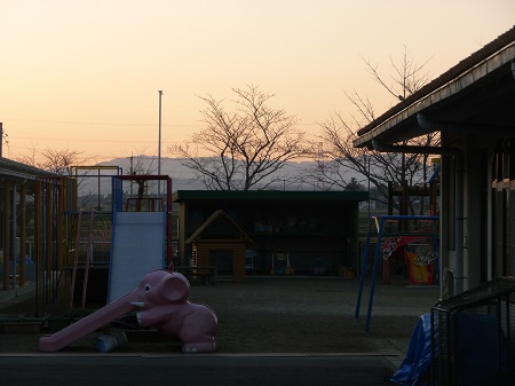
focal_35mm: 141
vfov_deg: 10.5
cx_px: 258
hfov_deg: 14.0
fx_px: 2097
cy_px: 193
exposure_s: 1/60
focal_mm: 24.1
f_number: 4.8
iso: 100
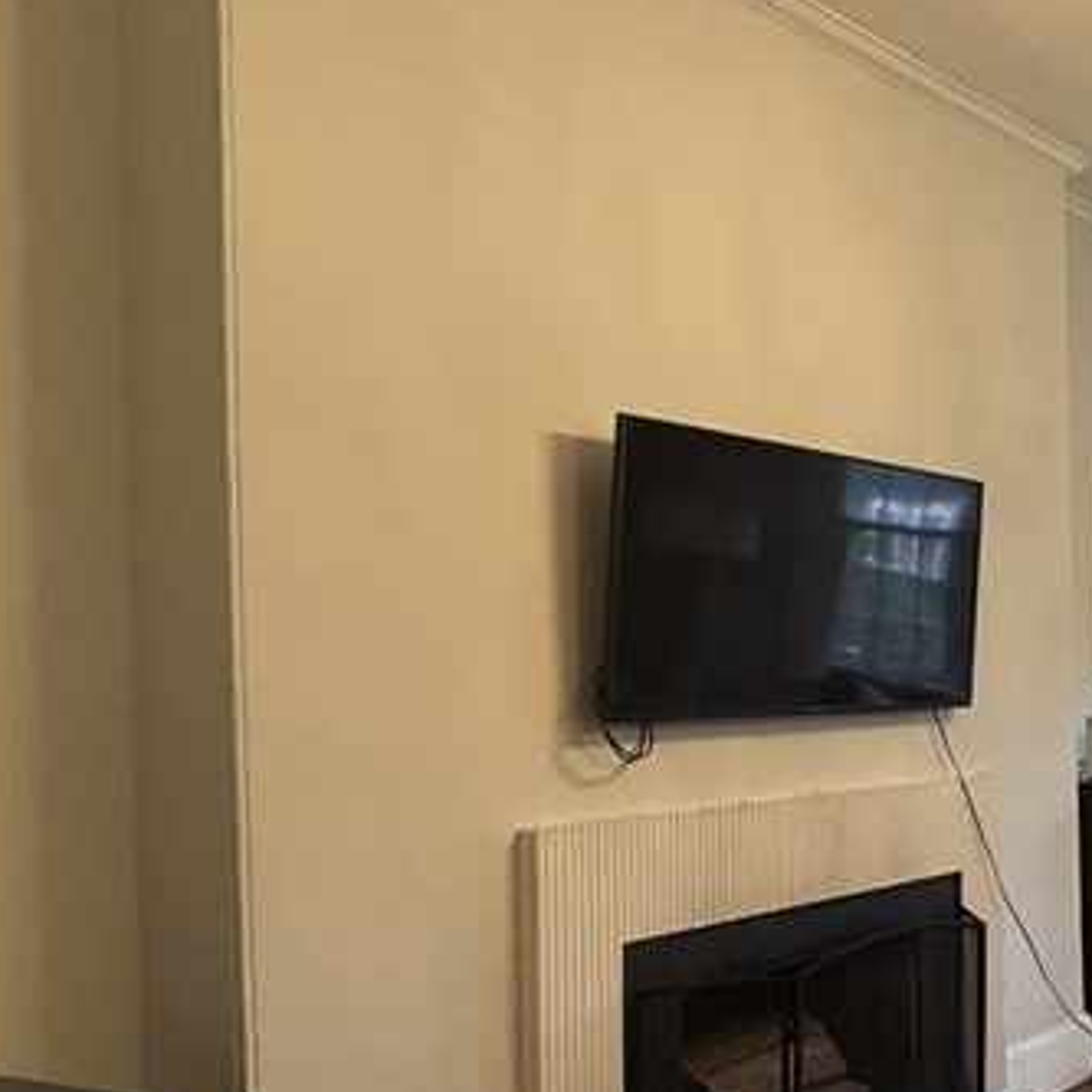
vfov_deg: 43.6
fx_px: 1356
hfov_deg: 30.6
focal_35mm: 38
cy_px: 666
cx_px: 1528
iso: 320
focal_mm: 2.22
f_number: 2.2
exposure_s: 1/120
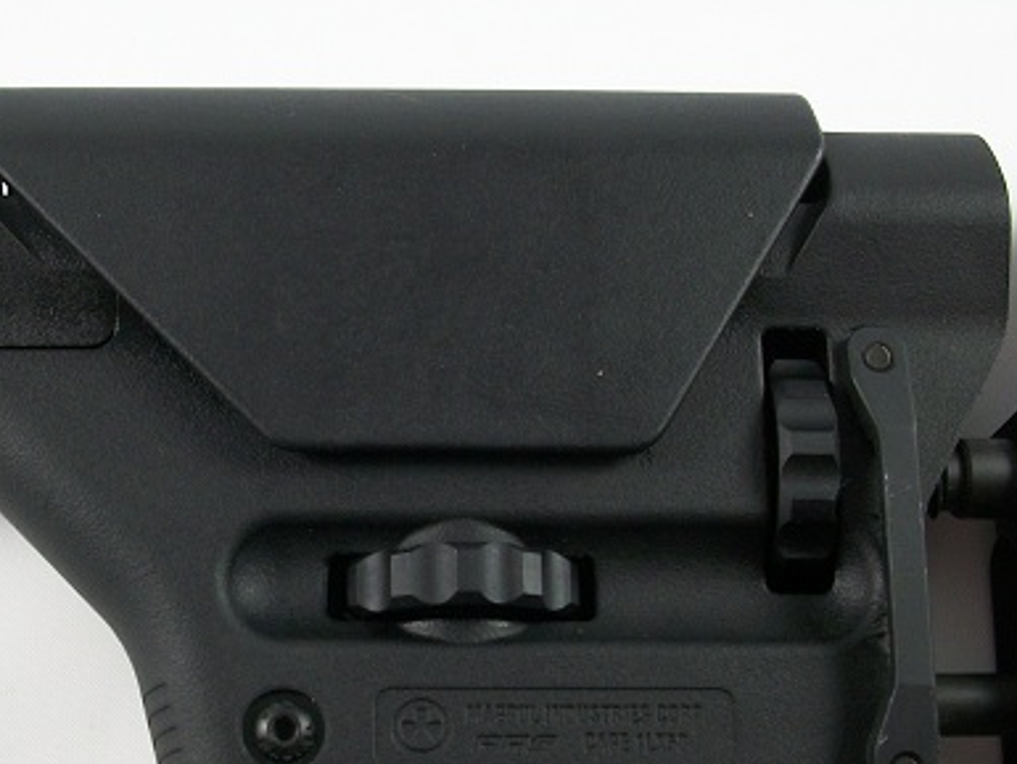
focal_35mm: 70
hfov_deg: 27.6
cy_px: 521
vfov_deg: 20.9
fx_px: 2057
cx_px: 320
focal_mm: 6.3
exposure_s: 1/25
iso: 80
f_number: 3.1
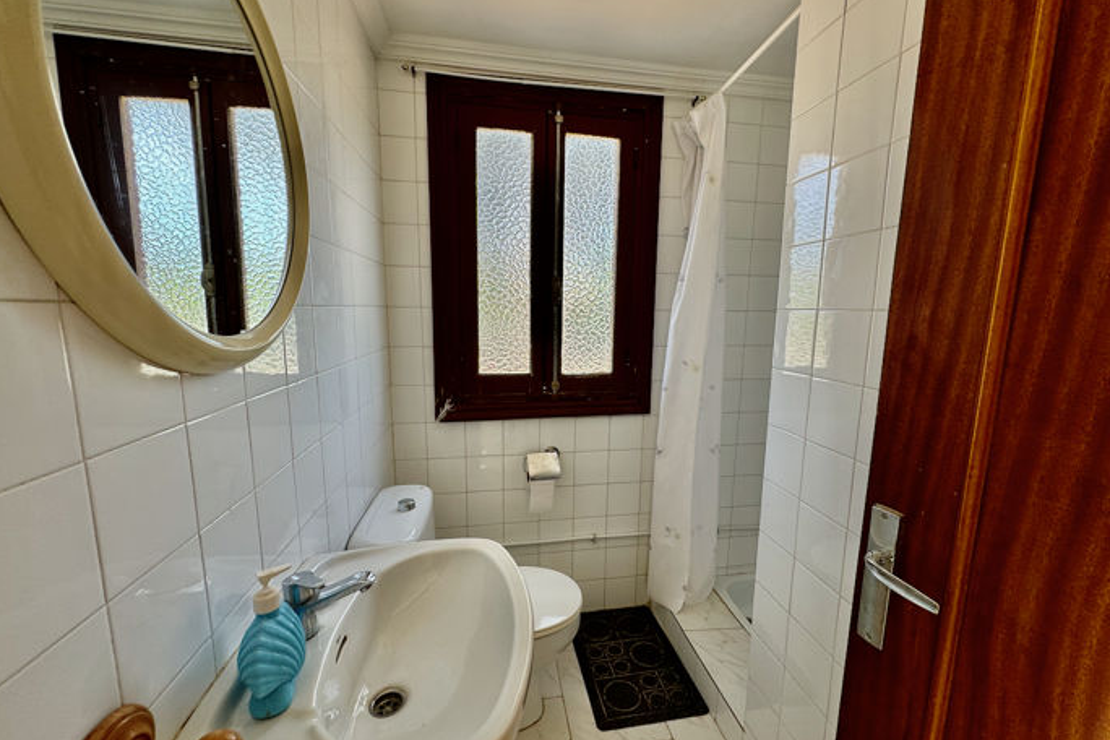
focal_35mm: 15
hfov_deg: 100.4
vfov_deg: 77.3
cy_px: 381
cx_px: 566
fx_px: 462
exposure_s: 1/99
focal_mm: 2.22
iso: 50
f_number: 2.2
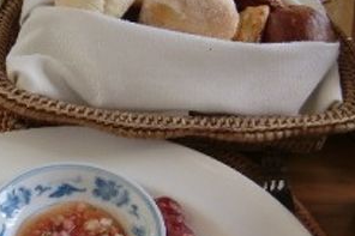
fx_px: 631
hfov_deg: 30.7
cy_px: 180
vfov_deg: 21.0
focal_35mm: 64
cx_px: 76
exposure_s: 1/80
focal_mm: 4.9
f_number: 2.6
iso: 100
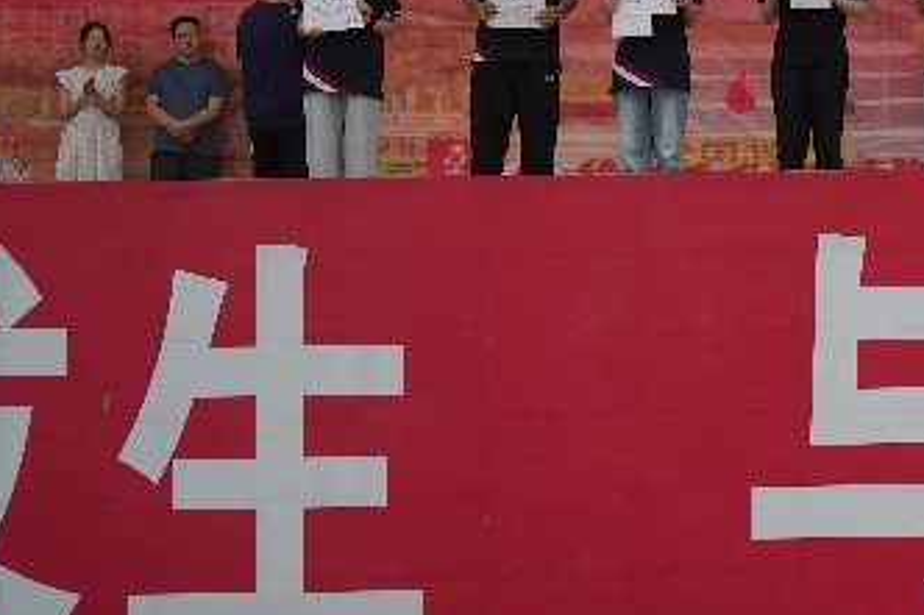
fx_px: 3155
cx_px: 1080
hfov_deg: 16.1
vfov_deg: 11.0
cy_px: -35
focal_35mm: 123
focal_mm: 51
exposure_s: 1/250
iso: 100
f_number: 4.5
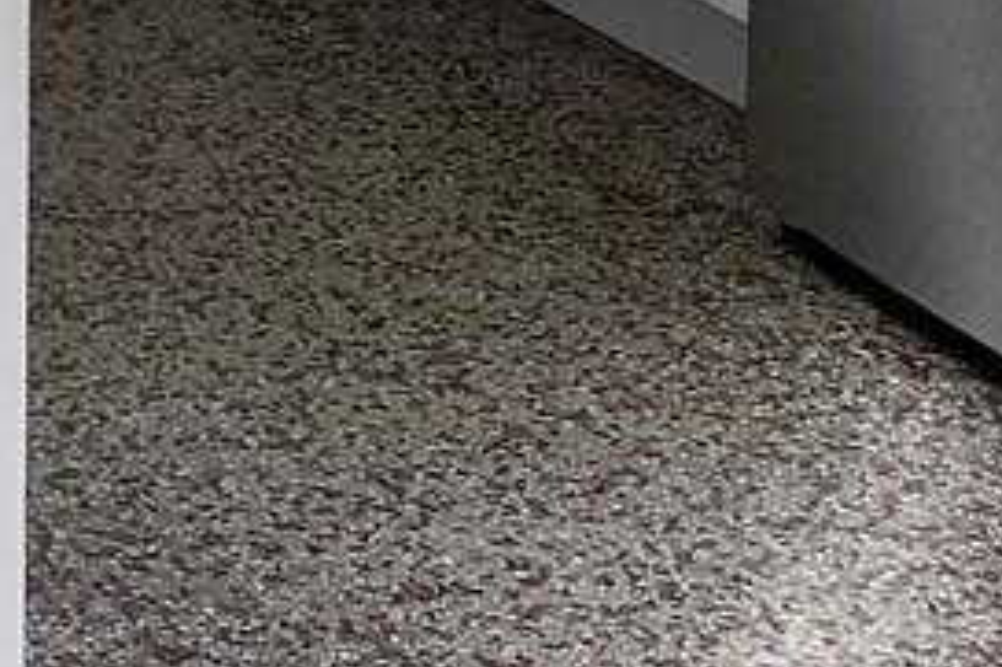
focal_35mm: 159
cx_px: -394
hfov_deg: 12.4
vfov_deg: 8.0
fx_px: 4423
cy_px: -925
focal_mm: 4.25
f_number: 1.8
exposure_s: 1/121
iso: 80
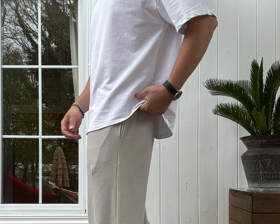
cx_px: 140
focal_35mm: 40
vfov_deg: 36.2
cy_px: 176
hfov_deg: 45.8
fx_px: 332
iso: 25
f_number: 1.9
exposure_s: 1/290
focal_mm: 2.69
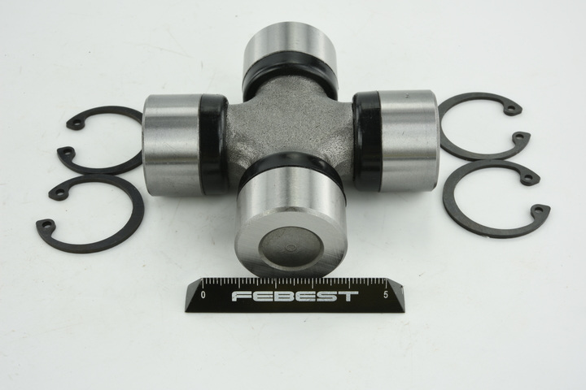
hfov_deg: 33.4
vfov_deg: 22.6
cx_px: 293
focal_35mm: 60
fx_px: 977
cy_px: 195
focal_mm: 60
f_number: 32
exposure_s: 1/2.5
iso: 64
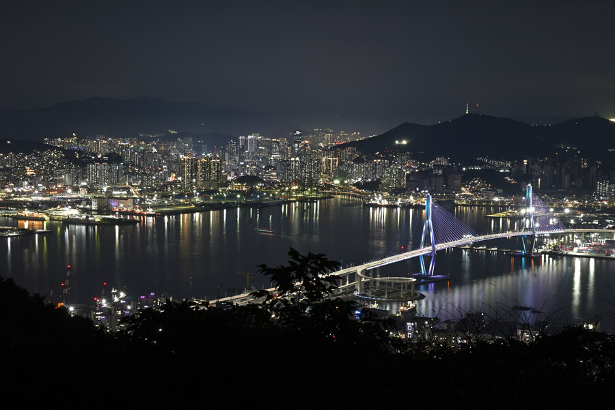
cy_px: 205
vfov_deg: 21.9
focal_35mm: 62
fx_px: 1060
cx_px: 308
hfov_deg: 32.4
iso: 400
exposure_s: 15
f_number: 16
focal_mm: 62
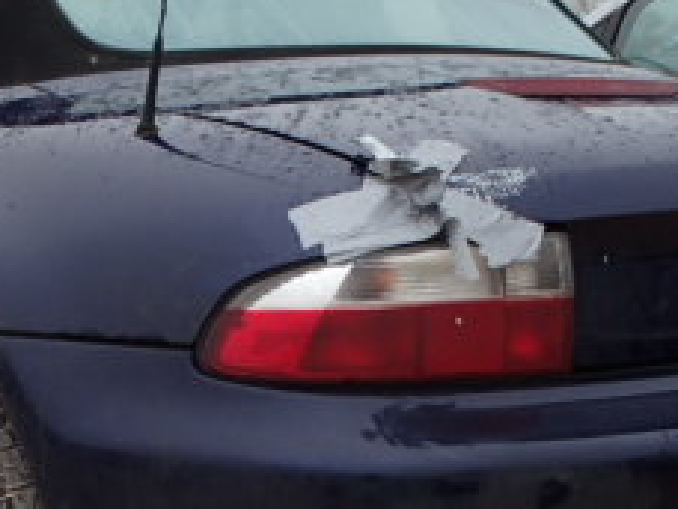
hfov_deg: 19.3
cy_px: 318
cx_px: 193
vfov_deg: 14.6
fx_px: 1978
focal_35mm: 101
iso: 125
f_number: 4.5
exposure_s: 1/80
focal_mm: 6.45
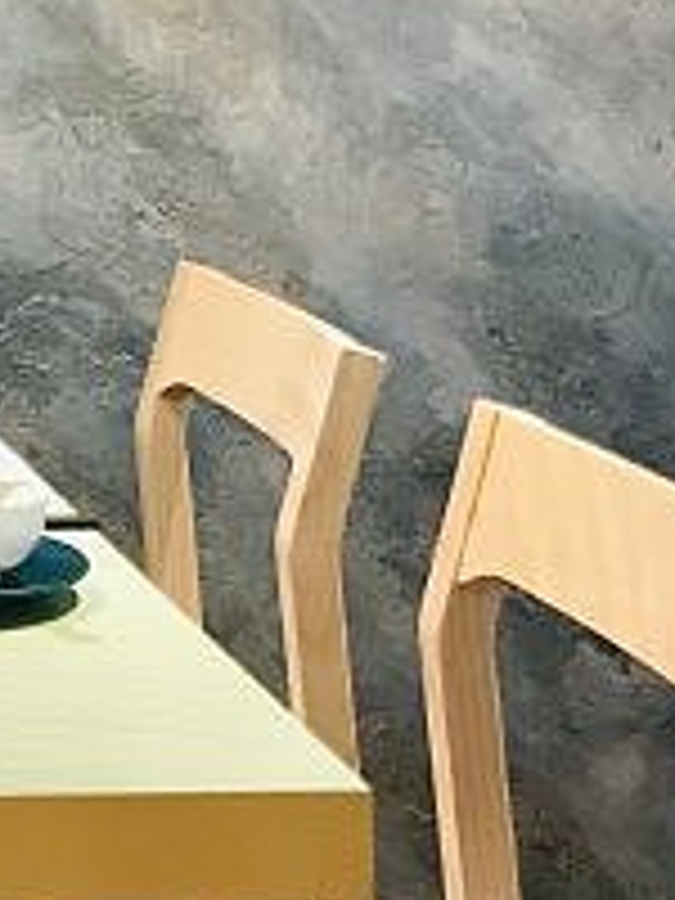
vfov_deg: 16.4
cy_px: -342
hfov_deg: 12.1
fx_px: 2912
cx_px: -576
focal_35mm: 112
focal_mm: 3.99
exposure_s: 1/30
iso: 32
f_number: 1.8
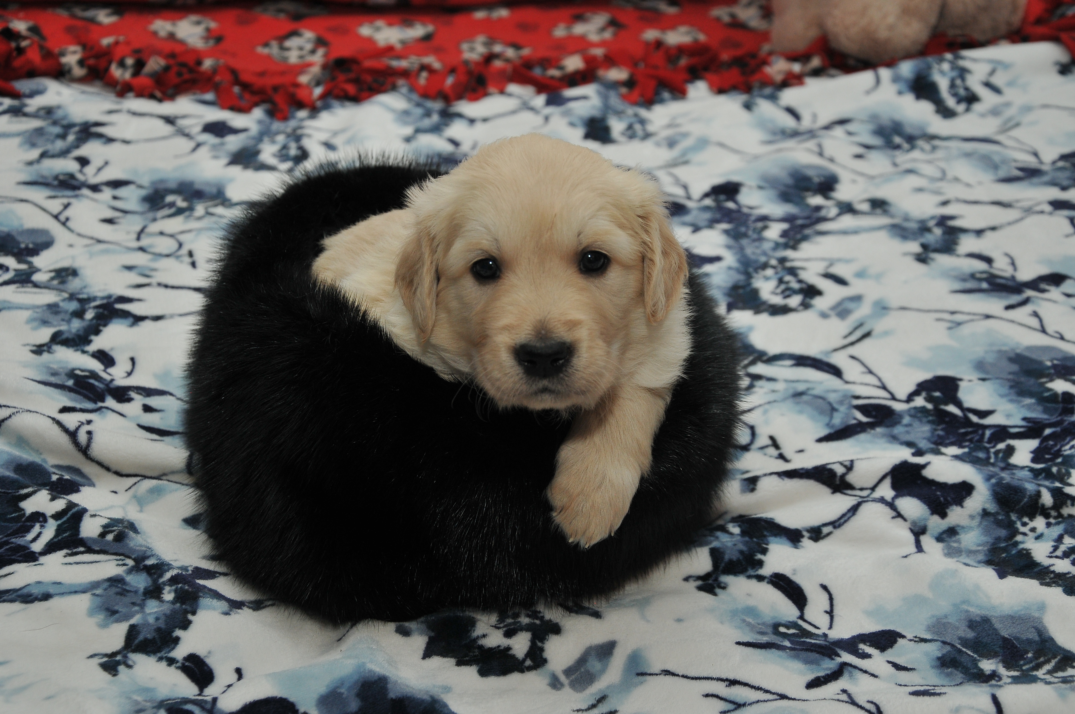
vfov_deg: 22.6
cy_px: 357
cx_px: 538
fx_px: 1789
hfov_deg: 33.4
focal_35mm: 60
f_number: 5.6
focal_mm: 40
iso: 400
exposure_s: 1/60
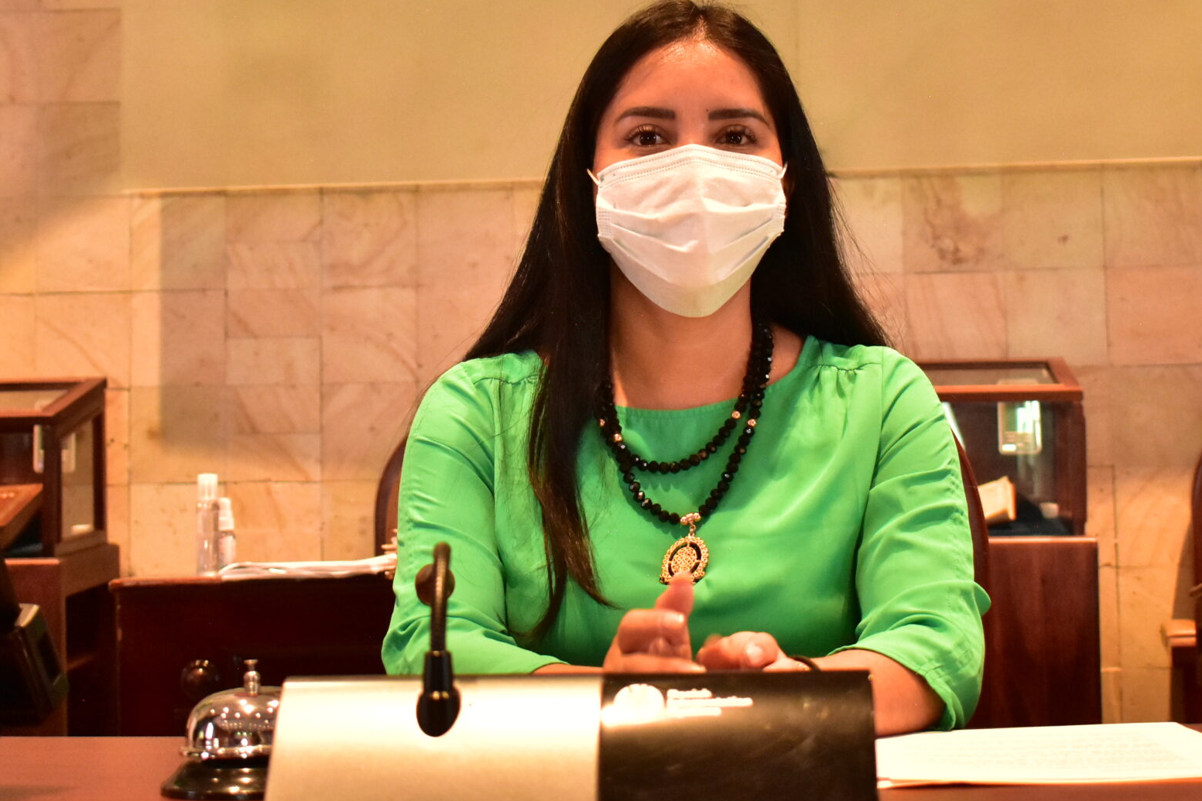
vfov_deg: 21.9
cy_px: 305
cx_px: 655
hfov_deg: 32.5
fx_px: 2064
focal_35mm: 62
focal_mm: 25
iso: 3200
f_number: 4
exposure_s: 1/60
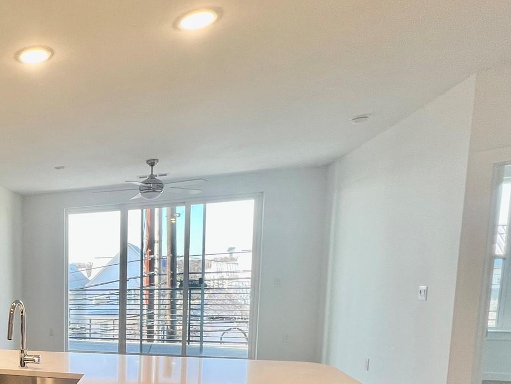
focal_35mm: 29
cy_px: 328
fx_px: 428
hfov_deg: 47.7
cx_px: -30
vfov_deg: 44.8
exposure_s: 1/120
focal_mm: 1.57
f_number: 1.8
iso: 64
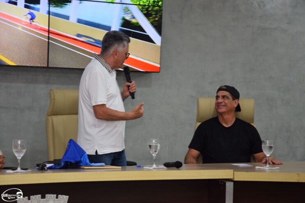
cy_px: 102
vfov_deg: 13.0
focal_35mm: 105
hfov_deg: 19.5
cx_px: 152
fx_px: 890
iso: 800
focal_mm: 70
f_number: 5.3
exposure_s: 1/80
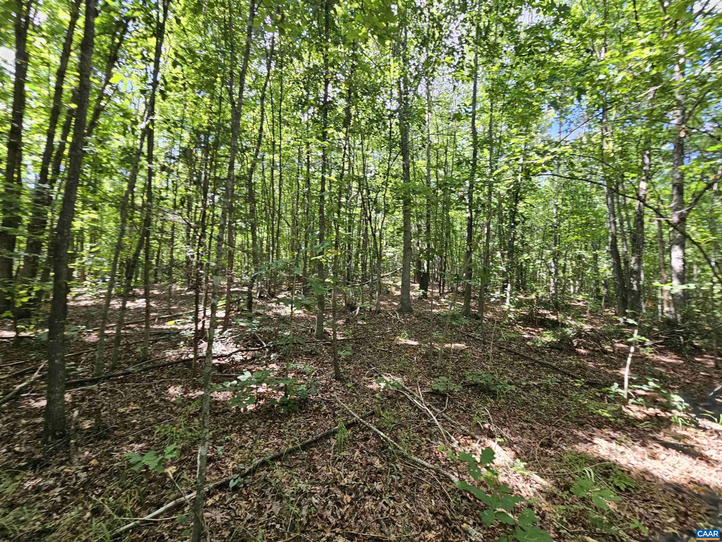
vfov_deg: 89.9
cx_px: 361
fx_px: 271
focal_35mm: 13
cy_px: 271
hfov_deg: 106.2
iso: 160
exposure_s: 1/207
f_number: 2.2
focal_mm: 2.2
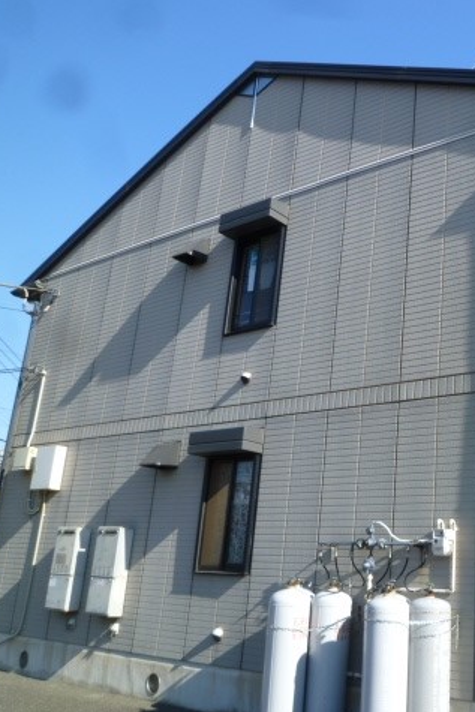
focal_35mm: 35
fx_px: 692
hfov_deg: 35.4
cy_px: 358
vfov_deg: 54.4
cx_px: 436
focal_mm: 4.5
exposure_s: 1/320
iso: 80
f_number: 4
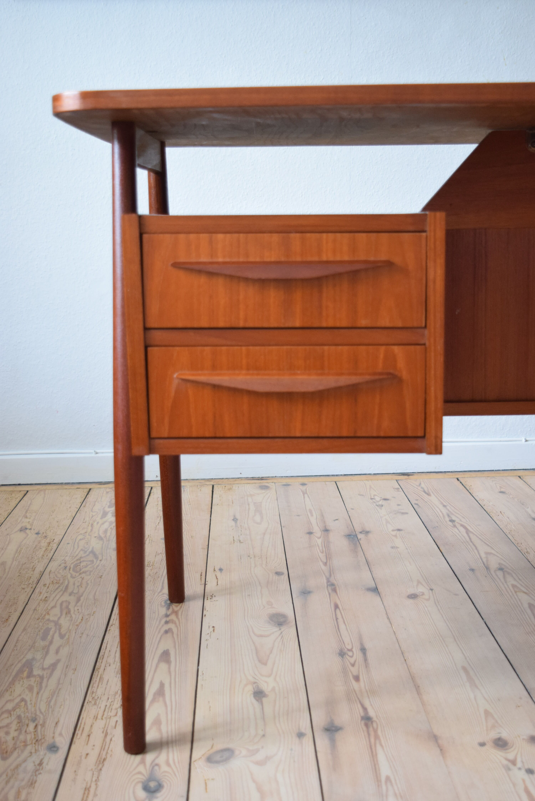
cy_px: 400
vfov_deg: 45.0
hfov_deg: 30.9
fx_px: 969
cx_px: 268
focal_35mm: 44
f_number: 4.2
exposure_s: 1/125
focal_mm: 29
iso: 1600
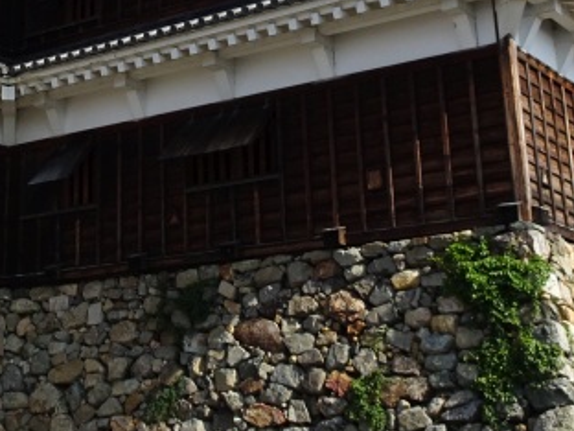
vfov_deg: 18.7
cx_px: 94
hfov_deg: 24.8
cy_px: 20
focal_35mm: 77
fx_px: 1277
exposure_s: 1/800
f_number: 3.5
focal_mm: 4.1
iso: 80
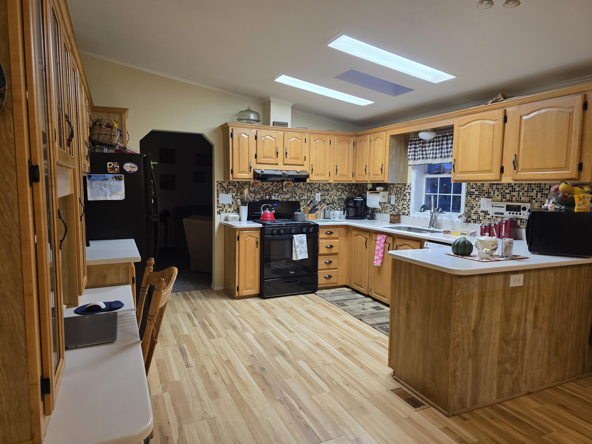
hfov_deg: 73.9
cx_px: 296
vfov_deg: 58.9
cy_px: 222
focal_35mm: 23
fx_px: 393
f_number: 1.7
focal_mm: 6.3
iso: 250
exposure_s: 1/120
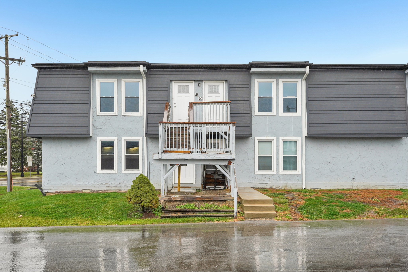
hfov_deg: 54.4
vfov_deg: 37.8
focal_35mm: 35
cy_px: 136
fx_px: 397
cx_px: 204
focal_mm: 35
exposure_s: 1/40
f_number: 8
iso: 200
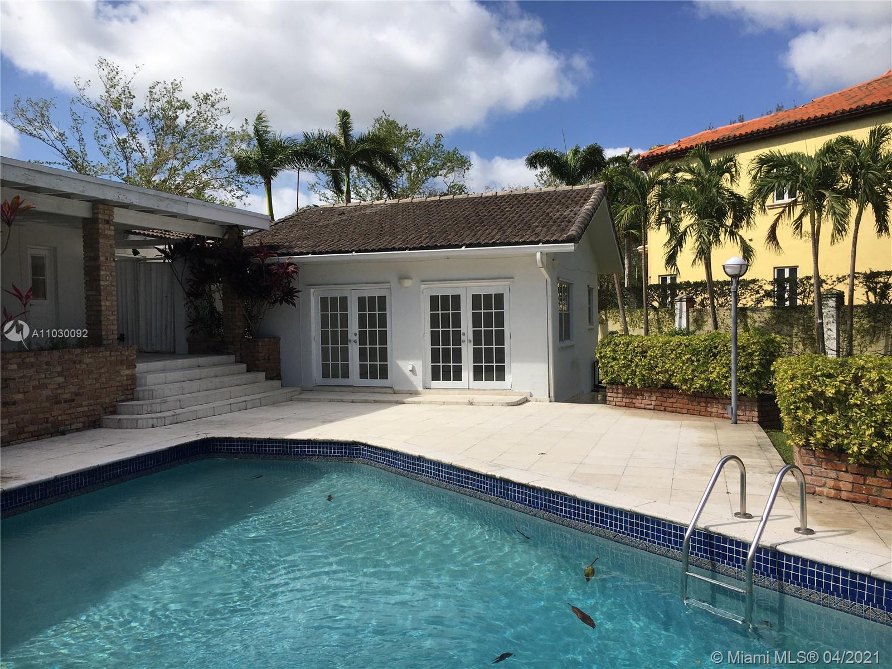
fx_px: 747
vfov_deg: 48.2
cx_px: 446
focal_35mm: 29
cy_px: 334
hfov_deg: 61.7
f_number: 2.2
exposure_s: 1/2849
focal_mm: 4.15
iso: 25
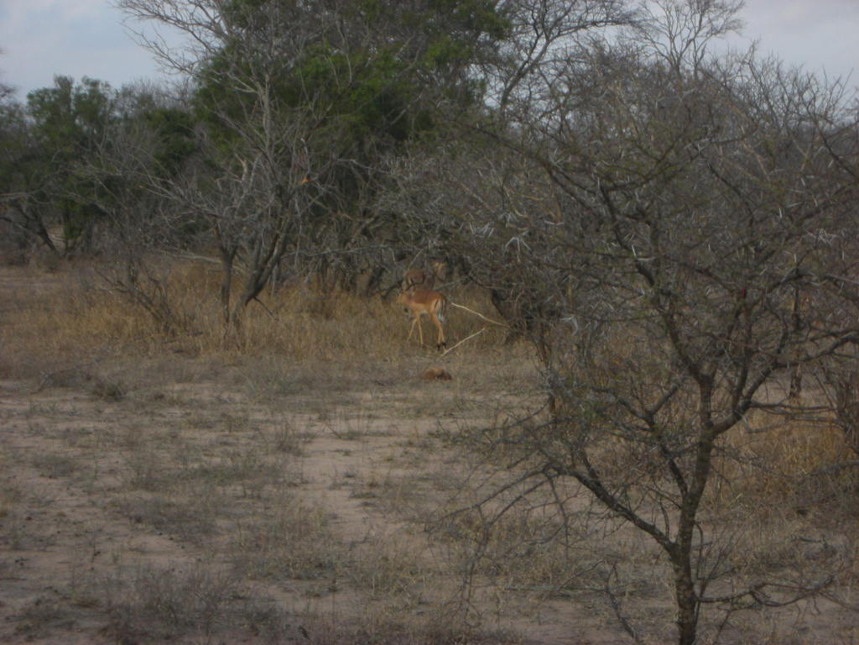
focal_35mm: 105
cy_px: 322
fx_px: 2606
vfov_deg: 14.1
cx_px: 430
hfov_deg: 18.7
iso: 114
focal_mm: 17.4
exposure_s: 1/120
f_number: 5.4
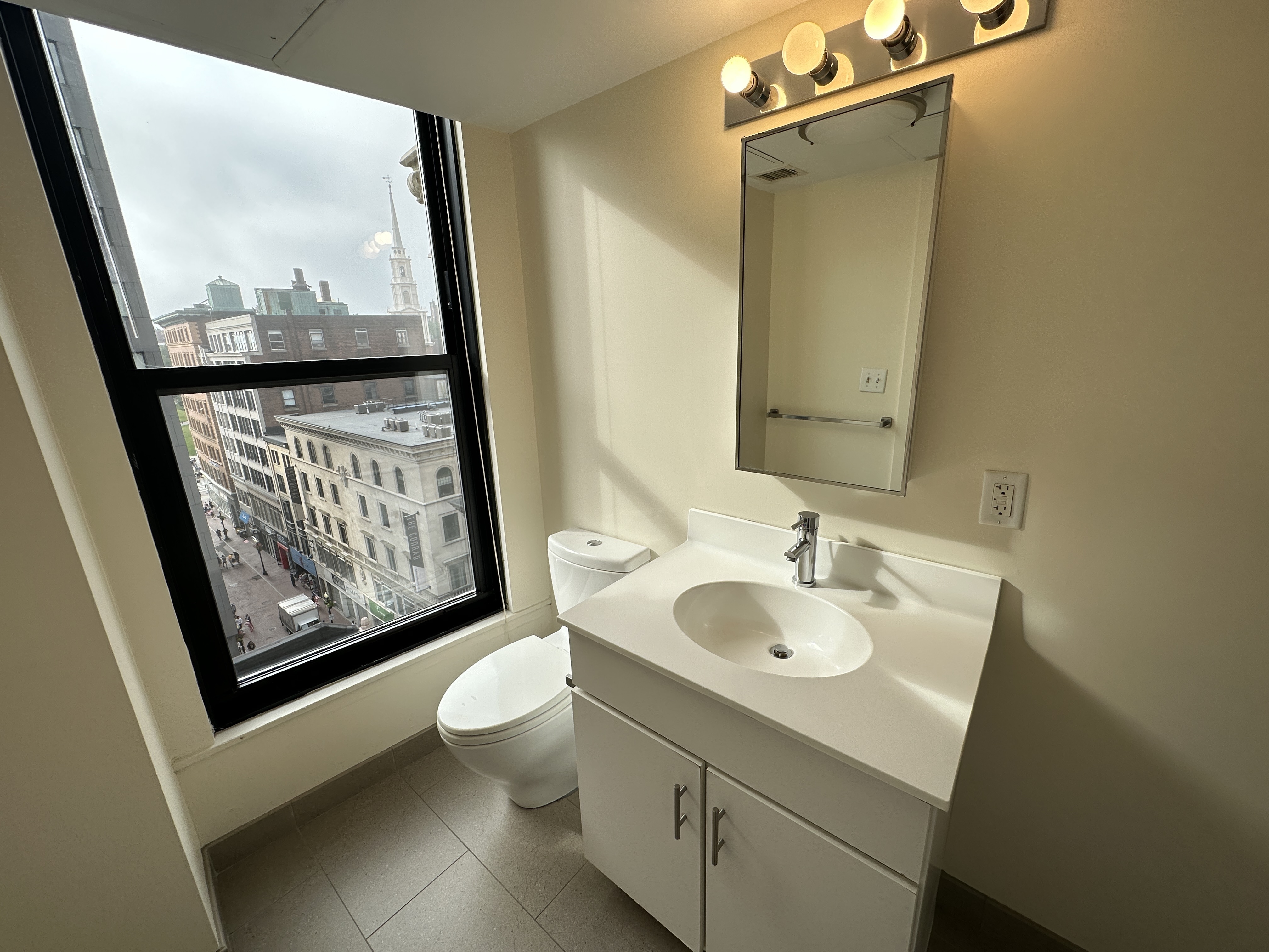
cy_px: 476
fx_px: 513
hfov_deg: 102.1
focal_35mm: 14
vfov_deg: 85.7
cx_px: 634
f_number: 2.2
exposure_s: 1/670
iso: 40
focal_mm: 2.22
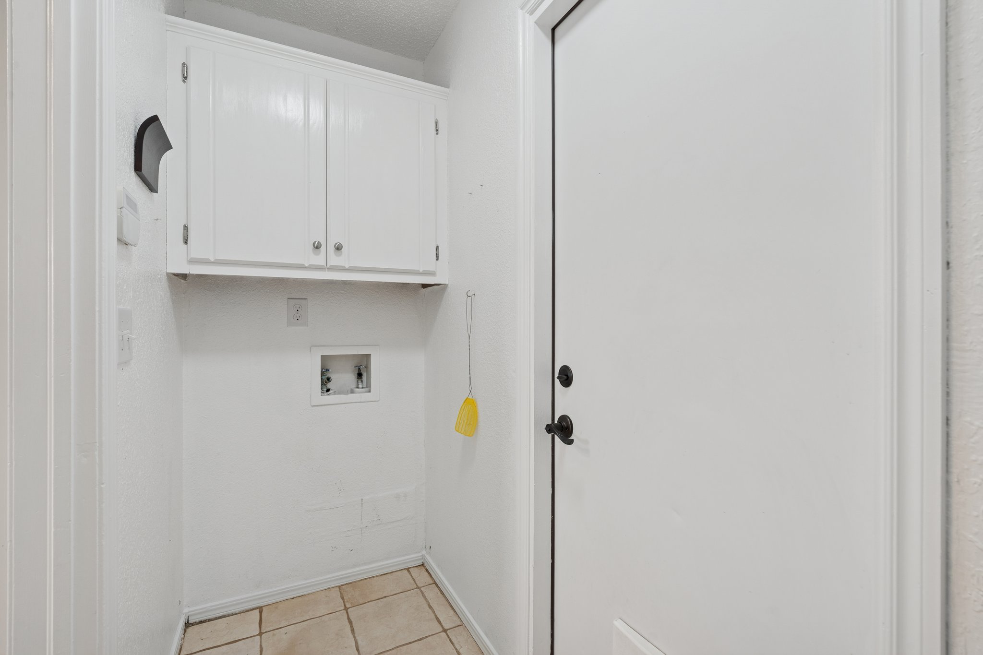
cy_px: 328
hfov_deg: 96.7
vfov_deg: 73.7
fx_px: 437
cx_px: 492
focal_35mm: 16
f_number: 8
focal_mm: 16
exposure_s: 1/60
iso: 250
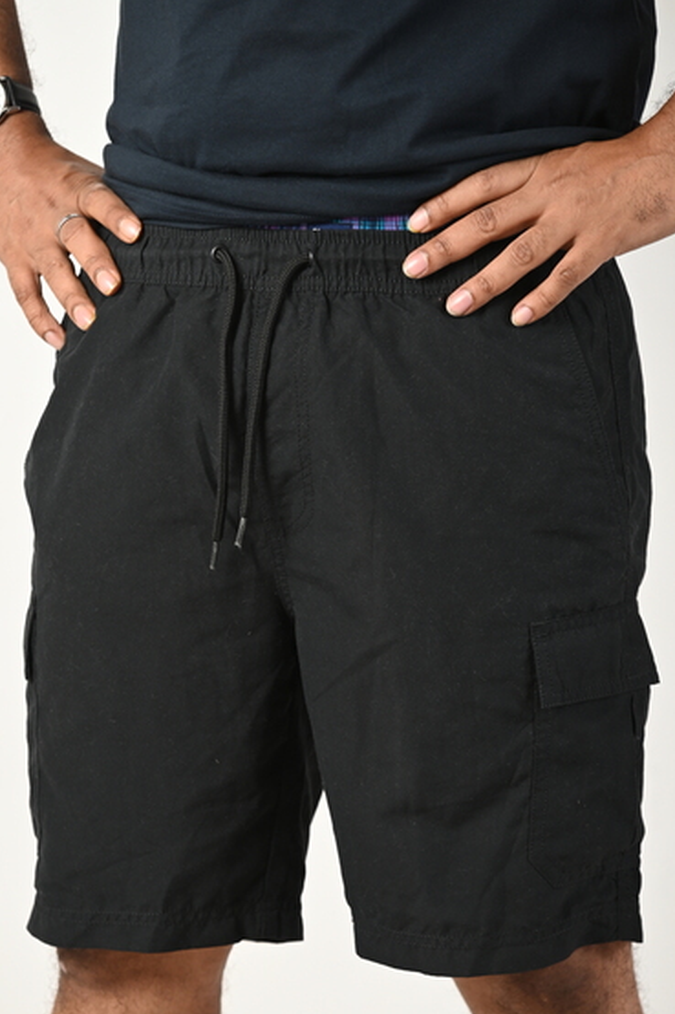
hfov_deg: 5.1
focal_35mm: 271
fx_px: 7626
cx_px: 296
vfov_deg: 7.6
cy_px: 597
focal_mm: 200
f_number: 4
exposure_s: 1/160
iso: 250
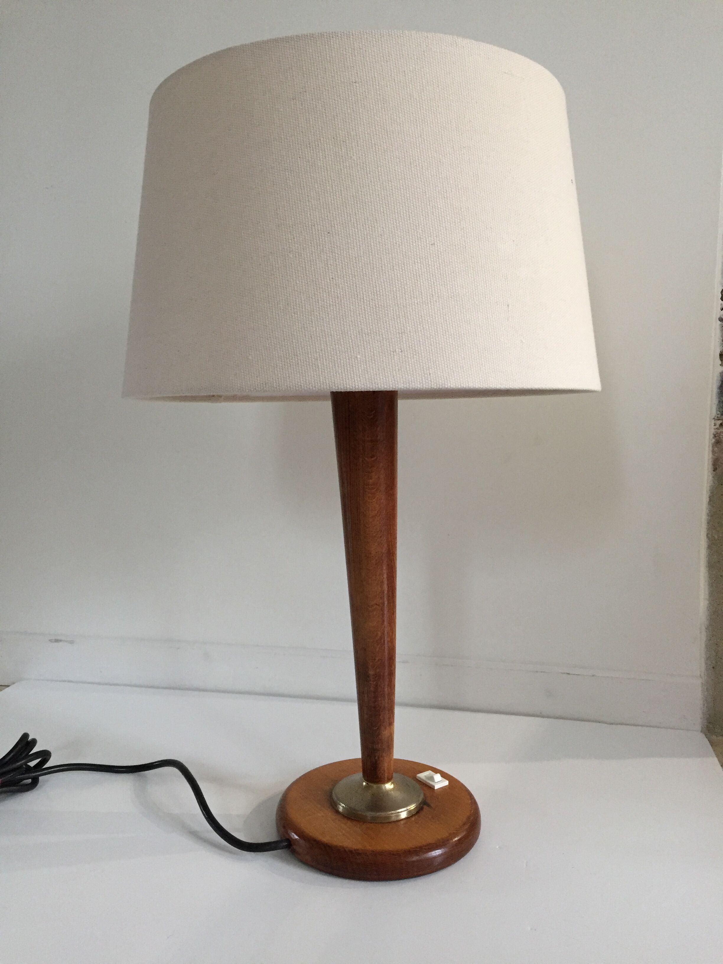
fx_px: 808
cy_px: 482
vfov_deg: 61.7
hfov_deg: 48.2
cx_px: 362
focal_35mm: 29
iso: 200
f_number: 2.2
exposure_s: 1/33
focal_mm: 4.15
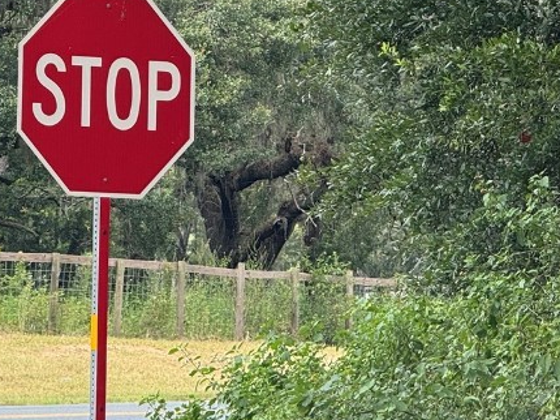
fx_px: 4624
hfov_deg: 6.9
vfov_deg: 5.2
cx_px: 43
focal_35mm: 286
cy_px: -77
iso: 50
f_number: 2.8
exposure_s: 1/135
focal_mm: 15.66
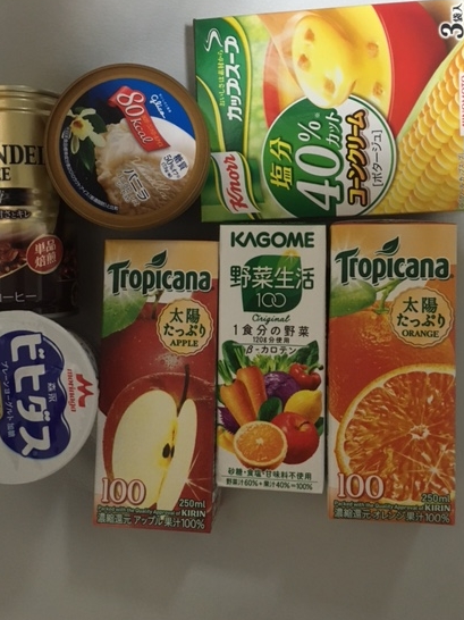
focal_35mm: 34
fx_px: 608
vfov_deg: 53.9
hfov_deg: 41.8
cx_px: 222
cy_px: 278
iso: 200
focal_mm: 4.15
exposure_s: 1/24
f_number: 2.2
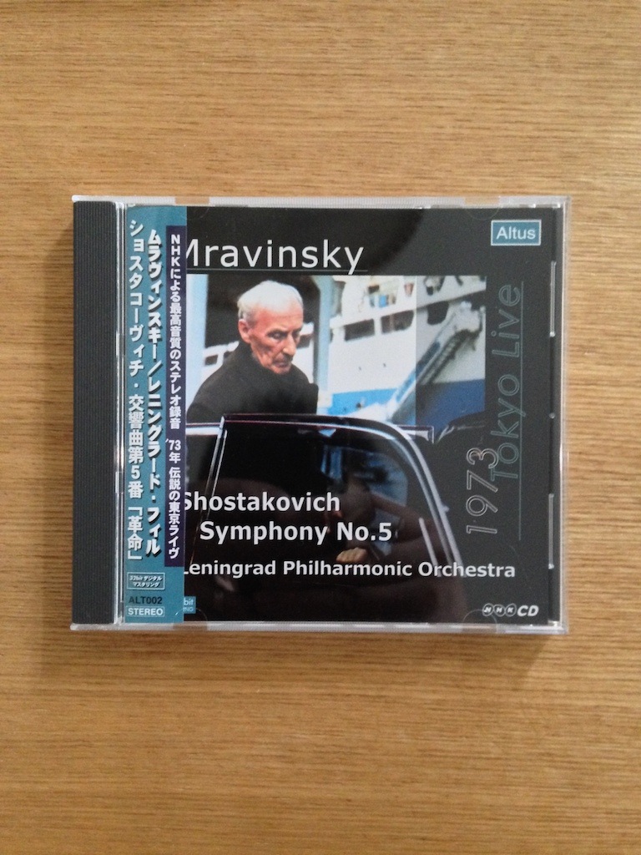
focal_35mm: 33
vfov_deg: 55.4
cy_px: 428
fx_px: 815
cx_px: 320
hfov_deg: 42.9
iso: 640
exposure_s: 1/15
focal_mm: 4.12
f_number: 2.4
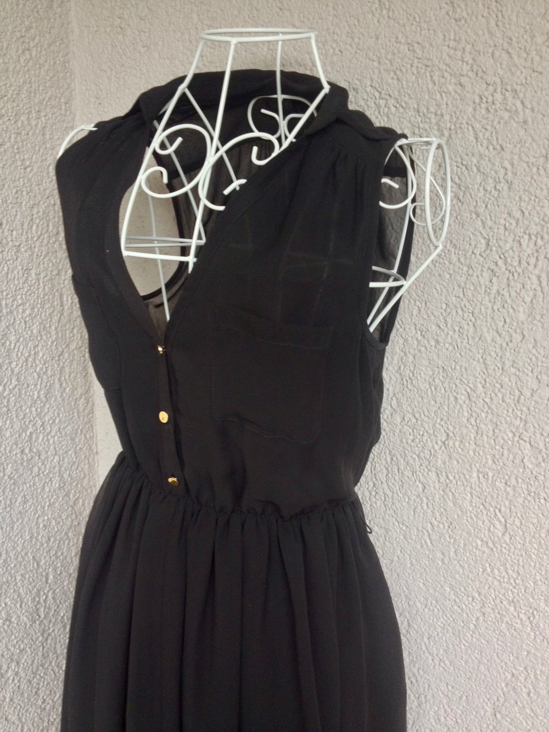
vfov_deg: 52.6
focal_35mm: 35
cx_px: 274
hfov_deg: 40.7
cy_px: 366
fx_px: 740
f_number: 2.4
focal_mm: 4.28
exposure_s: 1/20
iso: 100
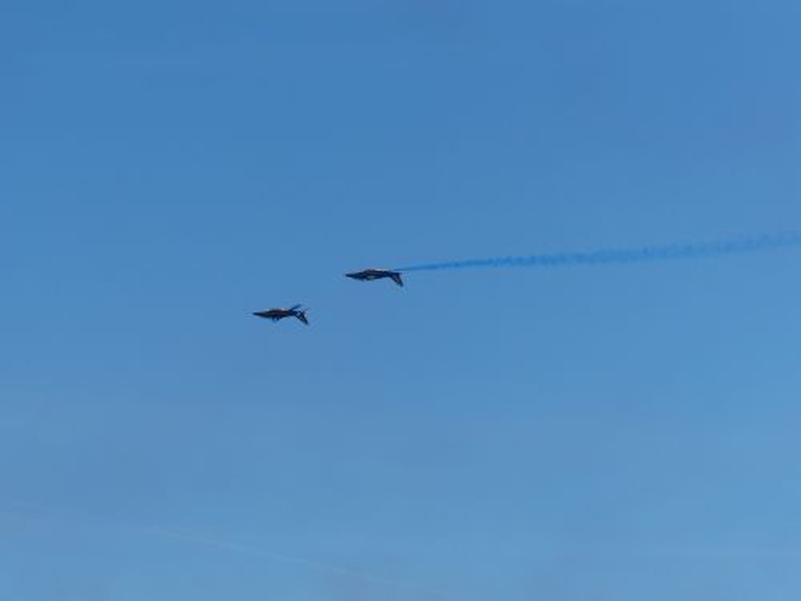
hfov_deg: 14.1
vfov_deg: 10.6
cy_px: 300
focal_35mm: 140
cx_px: 400
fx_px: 3240
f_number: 4.5
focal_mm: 25.2
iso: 100
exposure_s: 1/1600
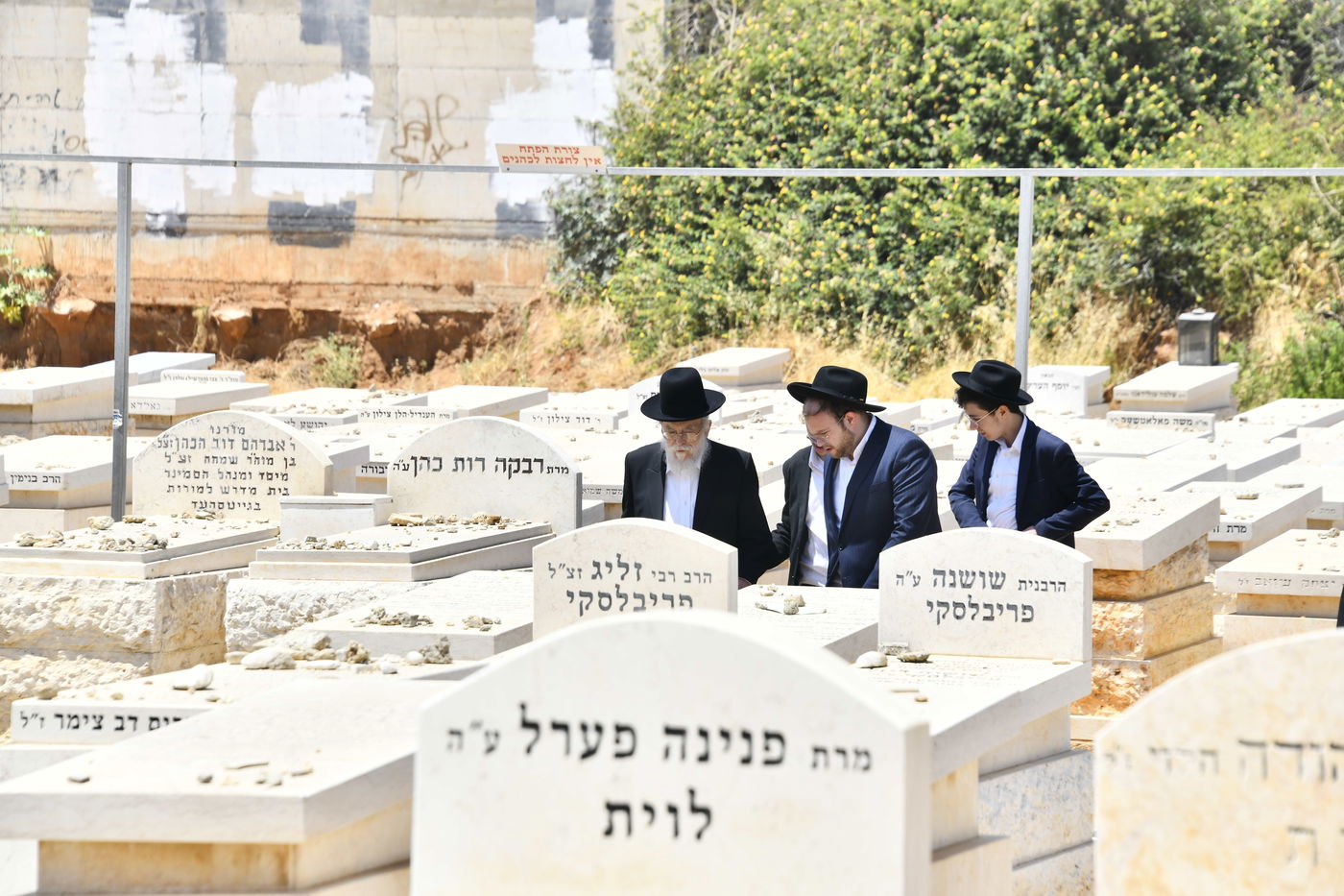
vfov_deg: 8.1
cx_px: 672
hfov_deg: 12.1
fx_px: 6345
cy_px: 448
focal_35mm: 170
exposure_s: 1/320
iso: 200
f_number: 9
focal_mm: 170
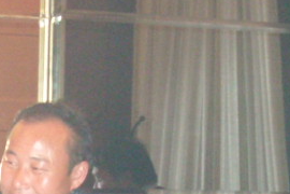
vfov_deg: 9.4
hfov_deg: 14.7
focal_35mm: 138
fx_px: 1112
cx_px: 44
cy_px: 357
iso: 590
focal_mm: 5.7
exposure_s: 1/60
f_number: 2.8
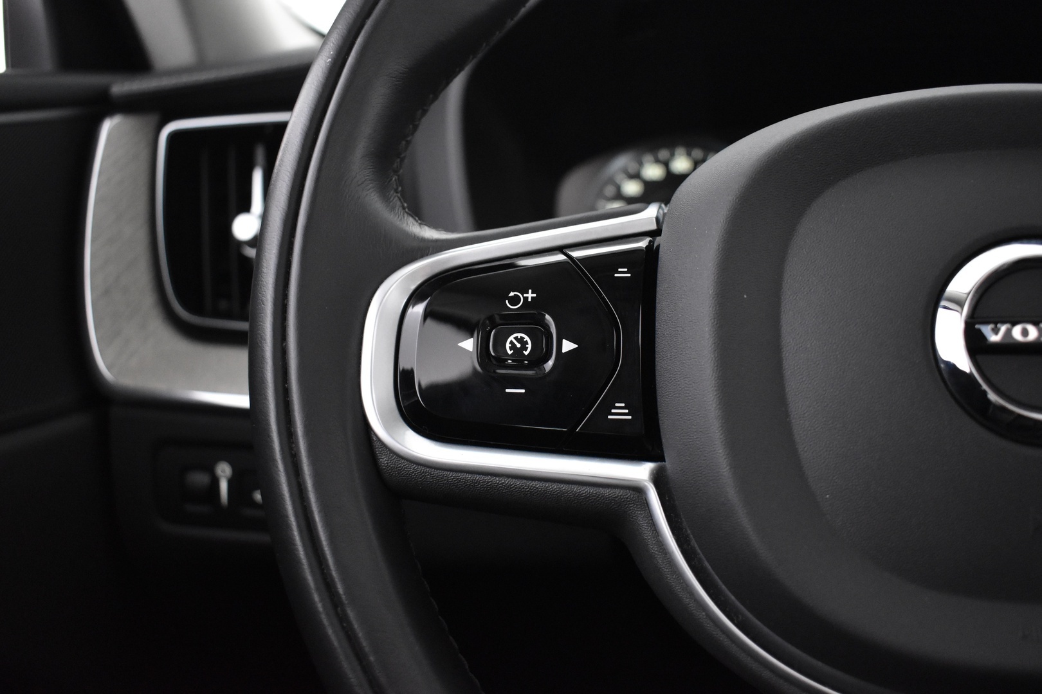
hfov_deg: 55.1
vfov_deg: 38.4
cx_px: 521
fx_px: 999
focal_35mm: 34
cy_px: 347
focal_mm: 23
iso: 3200
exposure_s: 1/40
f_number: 3.8
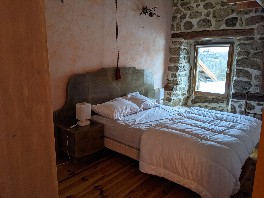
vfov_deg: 51.4
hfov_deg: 65.3
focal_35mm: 27
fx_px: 206
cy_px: 99
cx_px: 132
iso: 123
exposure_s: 1/25
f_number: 1.73
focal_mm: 4.38
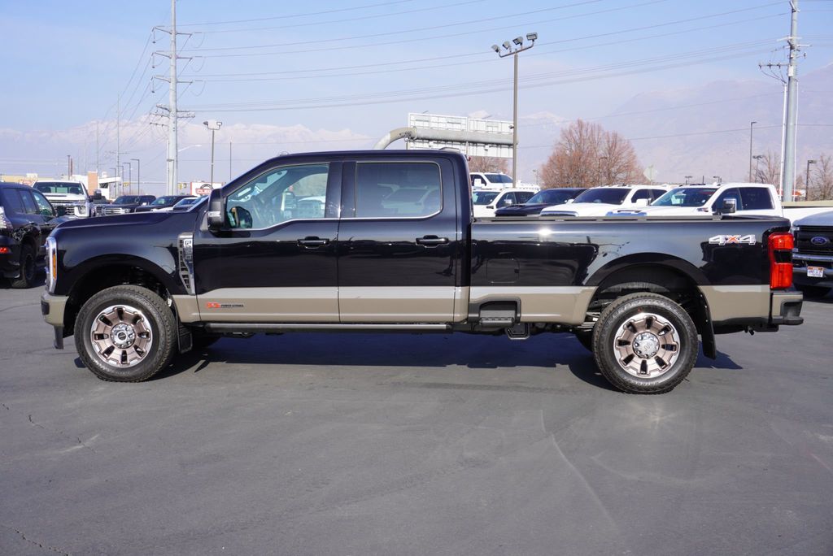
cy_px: 278
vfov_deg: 35.5
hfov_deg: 51.3
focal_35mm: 38
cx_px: 416
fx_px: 868
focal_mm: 25
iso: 100
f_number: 9
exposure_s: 1/125
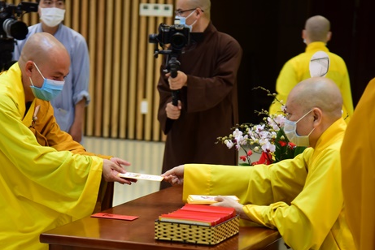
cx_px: 146
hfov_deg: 15.3
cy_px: 162
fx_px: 1397
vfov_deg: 10.2
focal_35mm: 134
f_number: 4
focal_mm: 95
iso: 800
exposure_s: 1/50
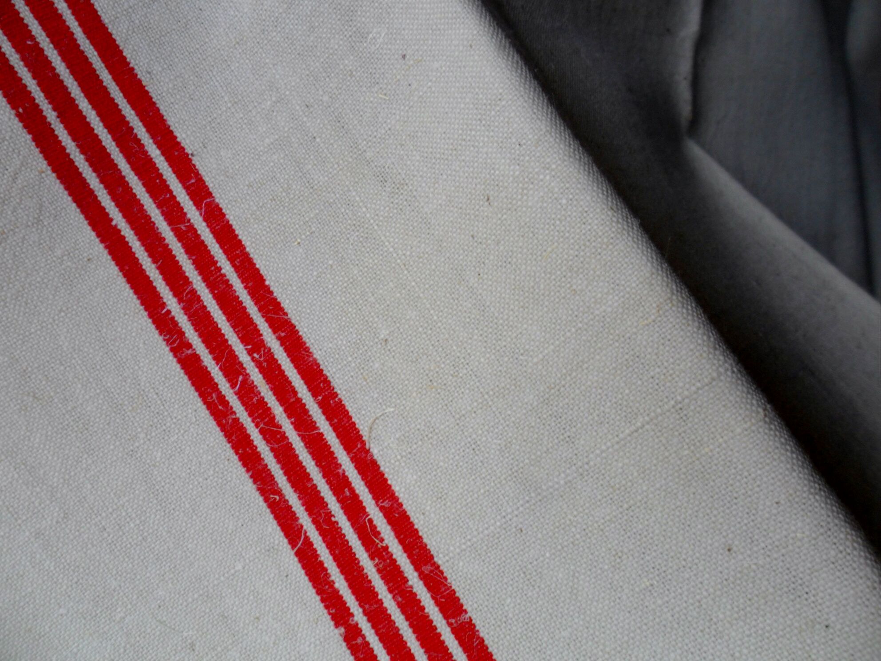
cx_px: 440
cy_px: 330
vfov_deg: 51.4
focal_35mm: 27
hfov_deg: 65.3
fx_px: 687
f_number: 3.5
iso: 80
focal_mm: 4.9
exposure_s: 1/180
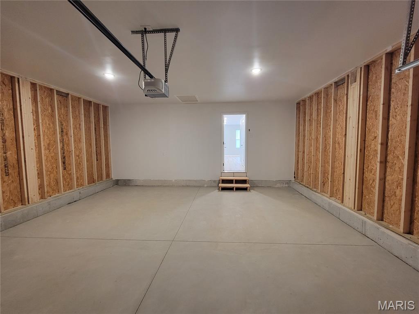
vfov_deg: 89.9
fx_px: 157
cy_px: 157
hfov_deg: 106.2
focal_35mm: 13
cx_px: 210
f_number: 2.2
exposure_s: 1/30
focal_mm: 2.2
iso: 400
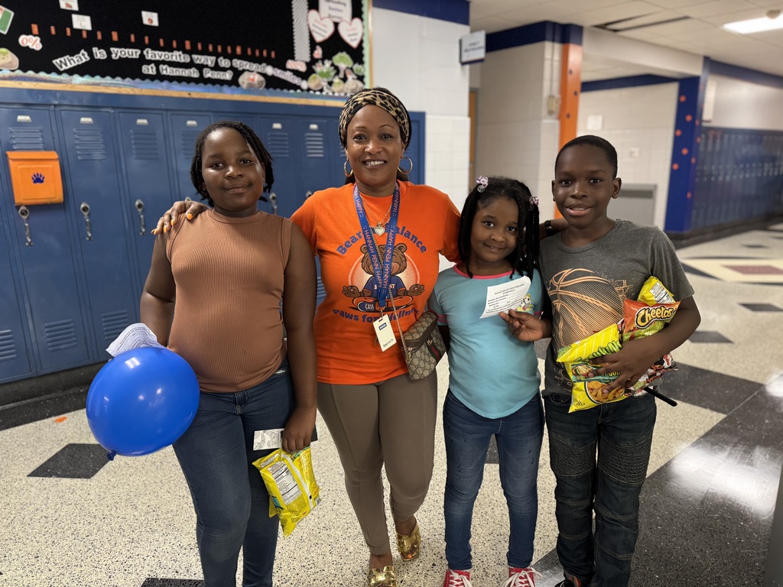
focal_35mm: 24
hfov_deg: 71.6
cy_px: 294
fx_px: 543
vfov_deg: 56.8
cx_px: 392
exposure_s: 1/60
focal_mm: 6.76
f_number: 1.78
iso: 640
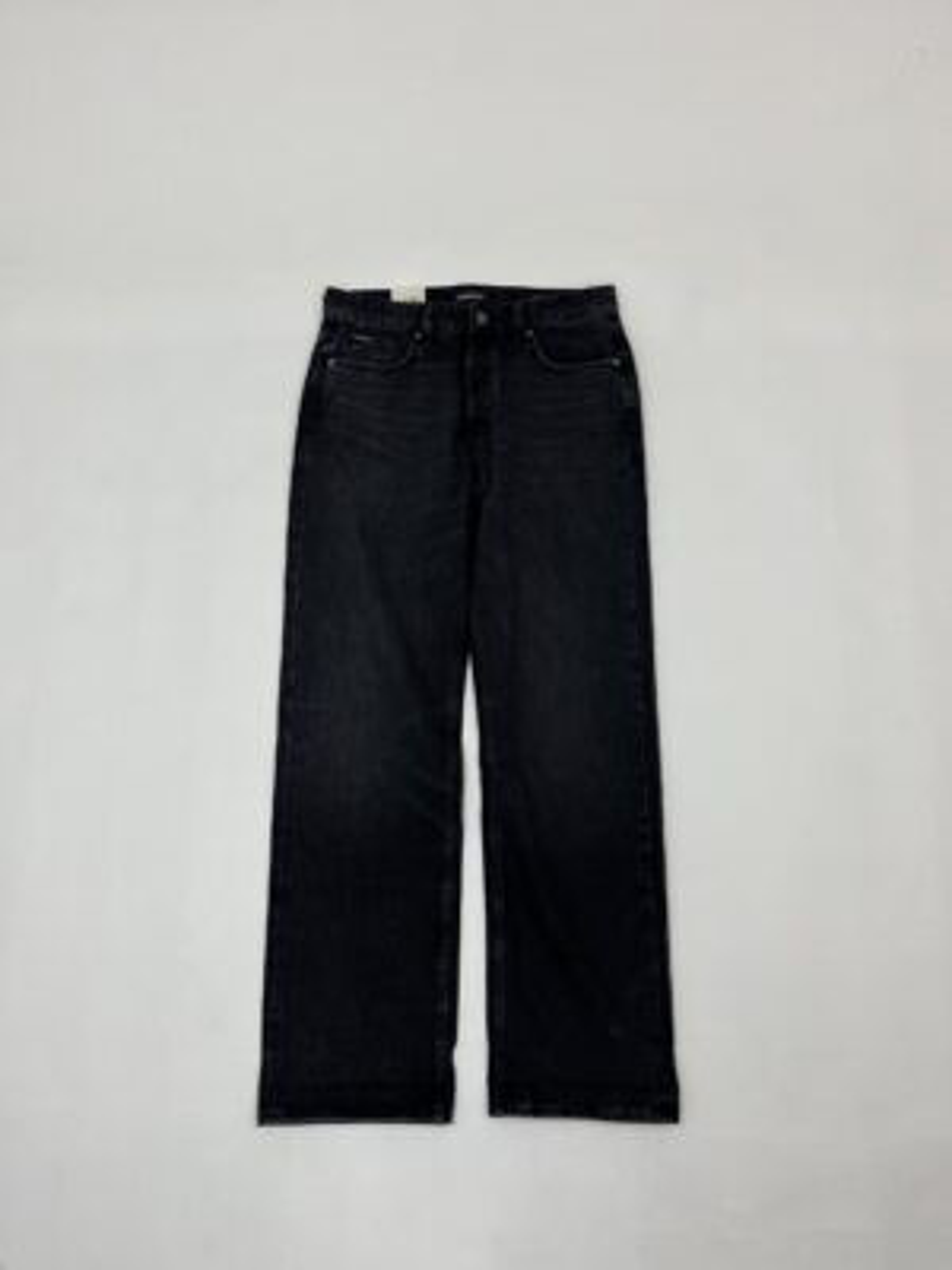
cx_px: 476
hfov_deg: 53.1
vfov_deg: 67.3
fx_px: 953
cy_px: 635
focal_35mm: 26
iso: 100
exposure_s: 1/100
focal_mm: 5.1
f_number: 1.6
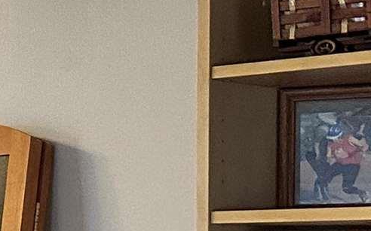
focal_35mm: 159
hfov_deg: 9.8
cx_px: -762
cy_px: 260
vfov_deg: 8.2
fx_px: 1607
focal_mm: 6.86
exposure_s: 1/60
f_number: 1.78
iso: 320
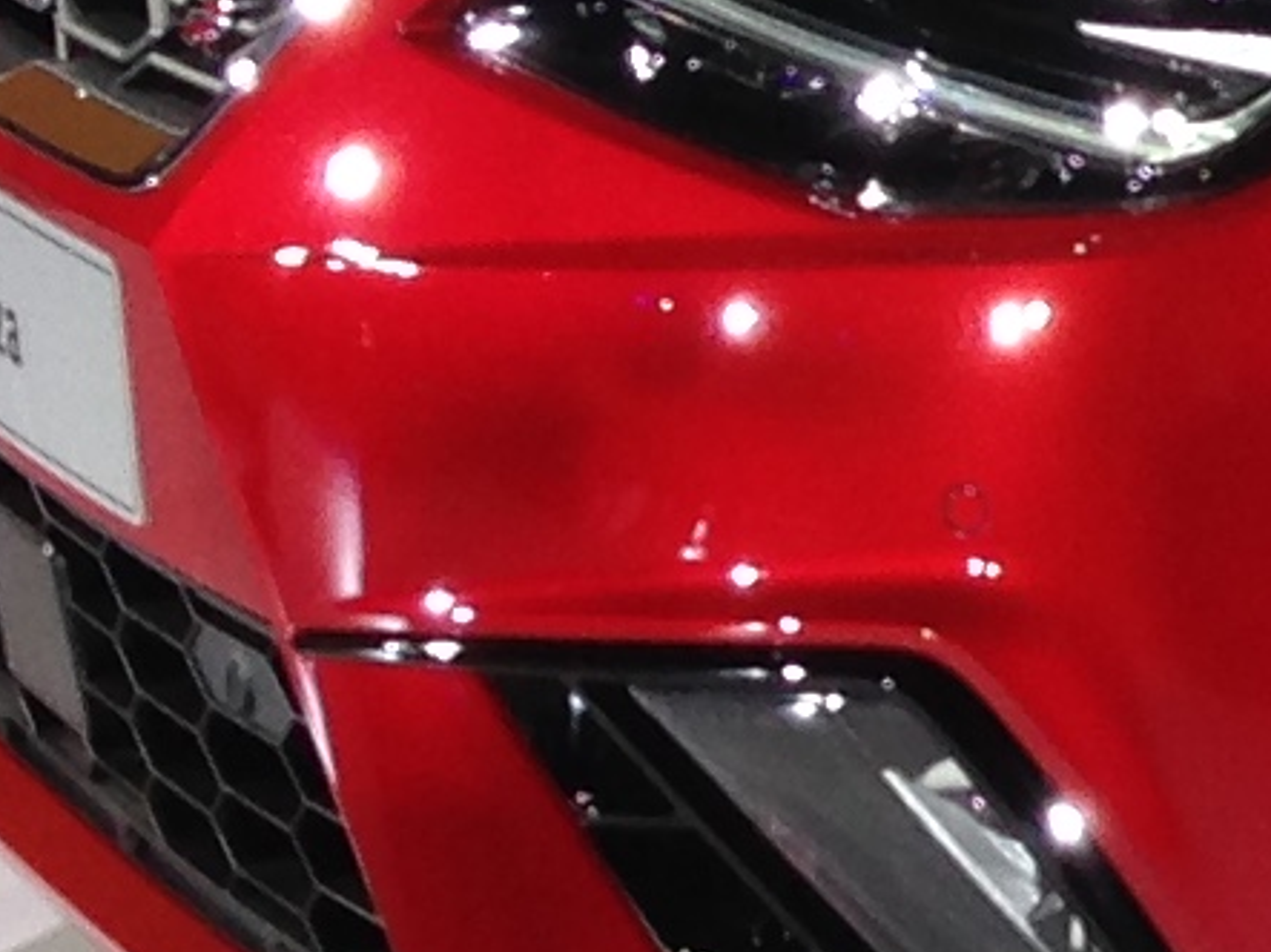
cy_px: 95
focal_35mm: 243
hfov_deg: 7.6
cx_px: 3153
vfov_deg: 6.1
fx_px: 8920
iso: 50
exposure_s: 1/60
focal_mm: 4.12
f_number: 2.4
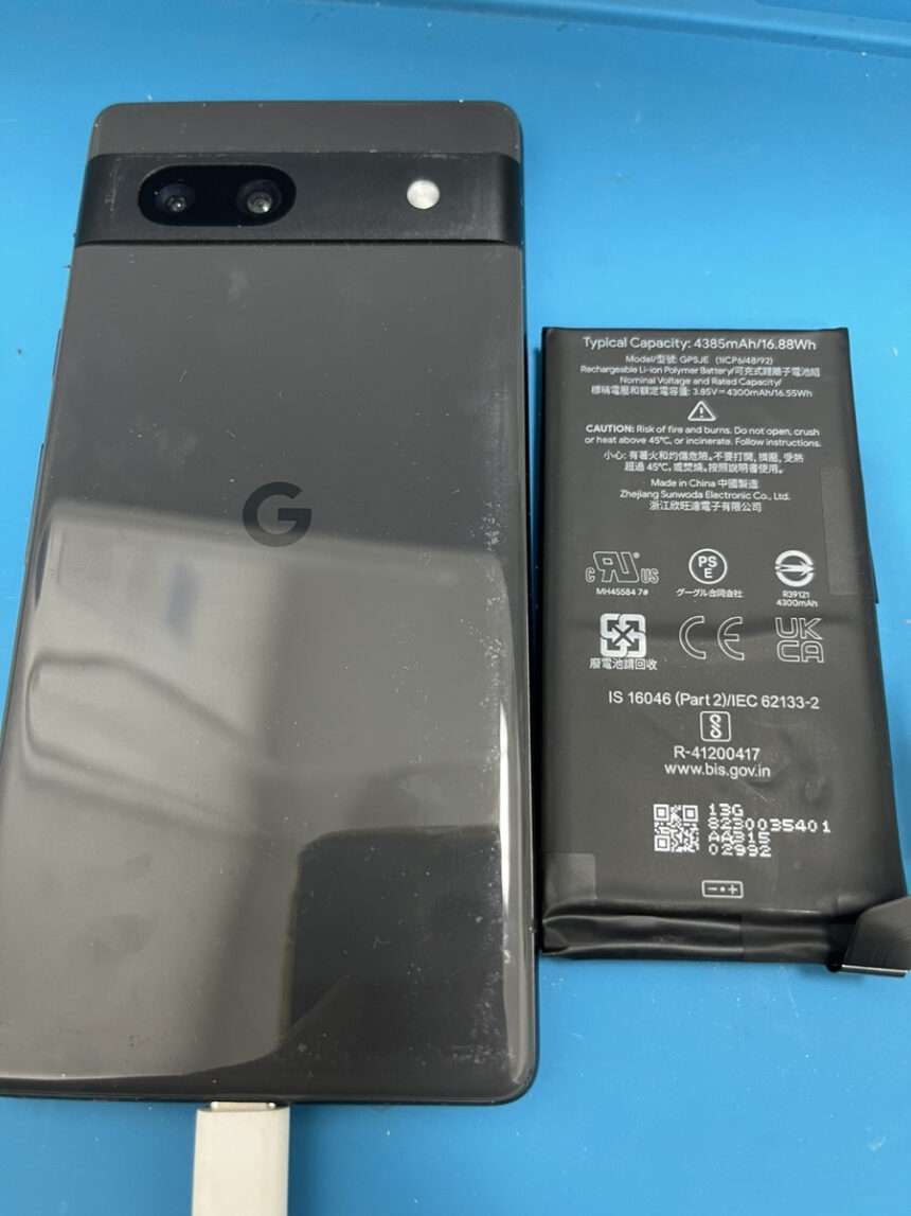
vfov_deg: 67.3
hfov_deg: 53.1
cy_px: 608
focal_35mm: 26
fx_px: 913
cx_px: 456
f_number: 1.6
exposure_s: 1/60
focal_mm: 5.1
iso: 160
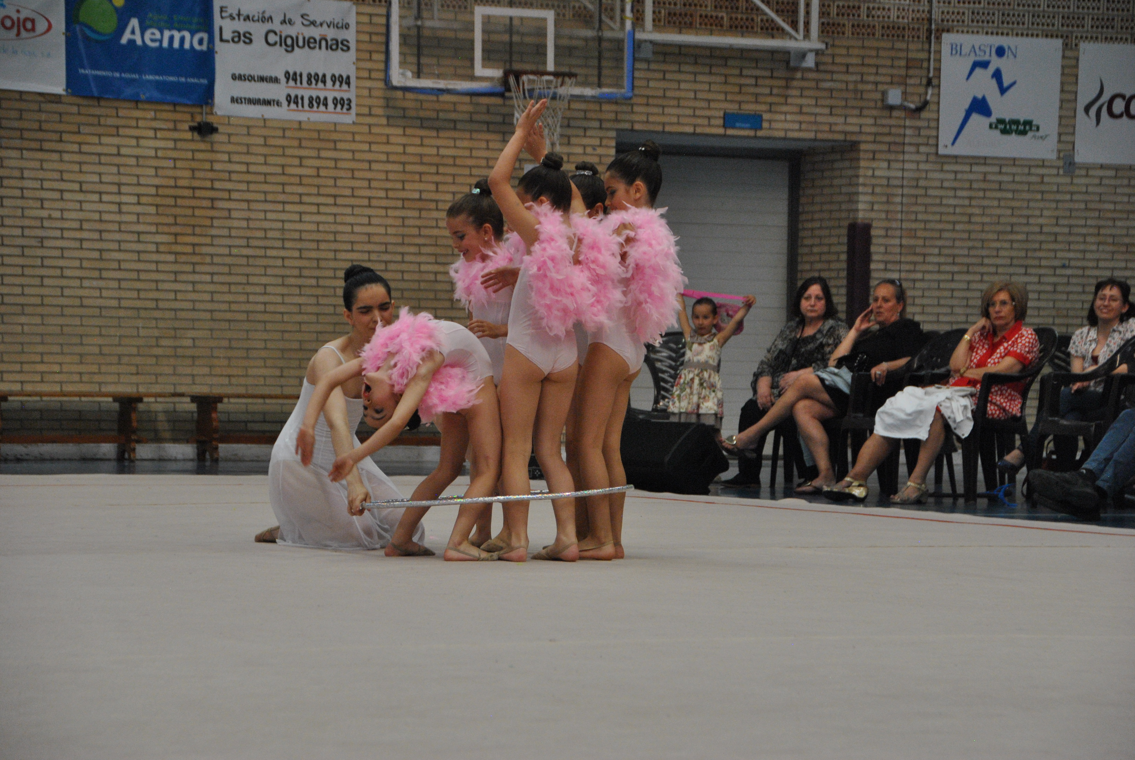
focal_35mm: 112
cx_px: 568
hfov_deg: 18.2
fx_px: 3551
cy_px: 380
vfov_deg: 12.2
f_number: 5.3
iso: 800
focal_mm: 75
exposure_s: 1/200
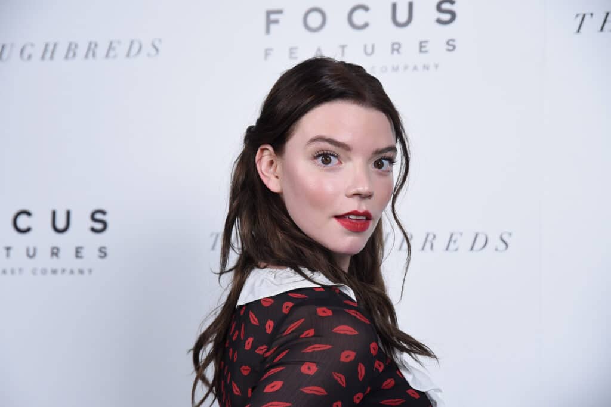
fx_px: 1782
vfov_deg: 13.0
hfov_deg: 19.5
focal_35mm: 105
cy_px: 204
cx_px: 306
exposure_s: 1/250
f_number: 7.1
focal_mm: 105
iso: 2500
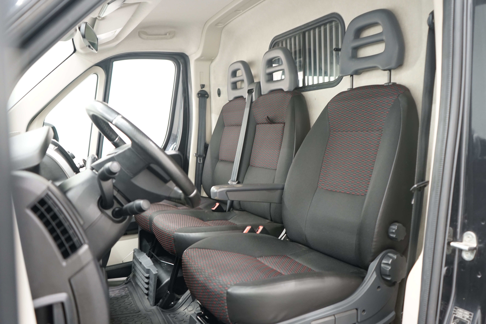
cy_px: 162
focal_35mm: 28
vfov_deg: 46.4
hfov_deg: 65.5
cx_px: 243
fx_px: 378
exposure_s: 1/6
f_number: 3.5
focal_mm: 28
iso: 800
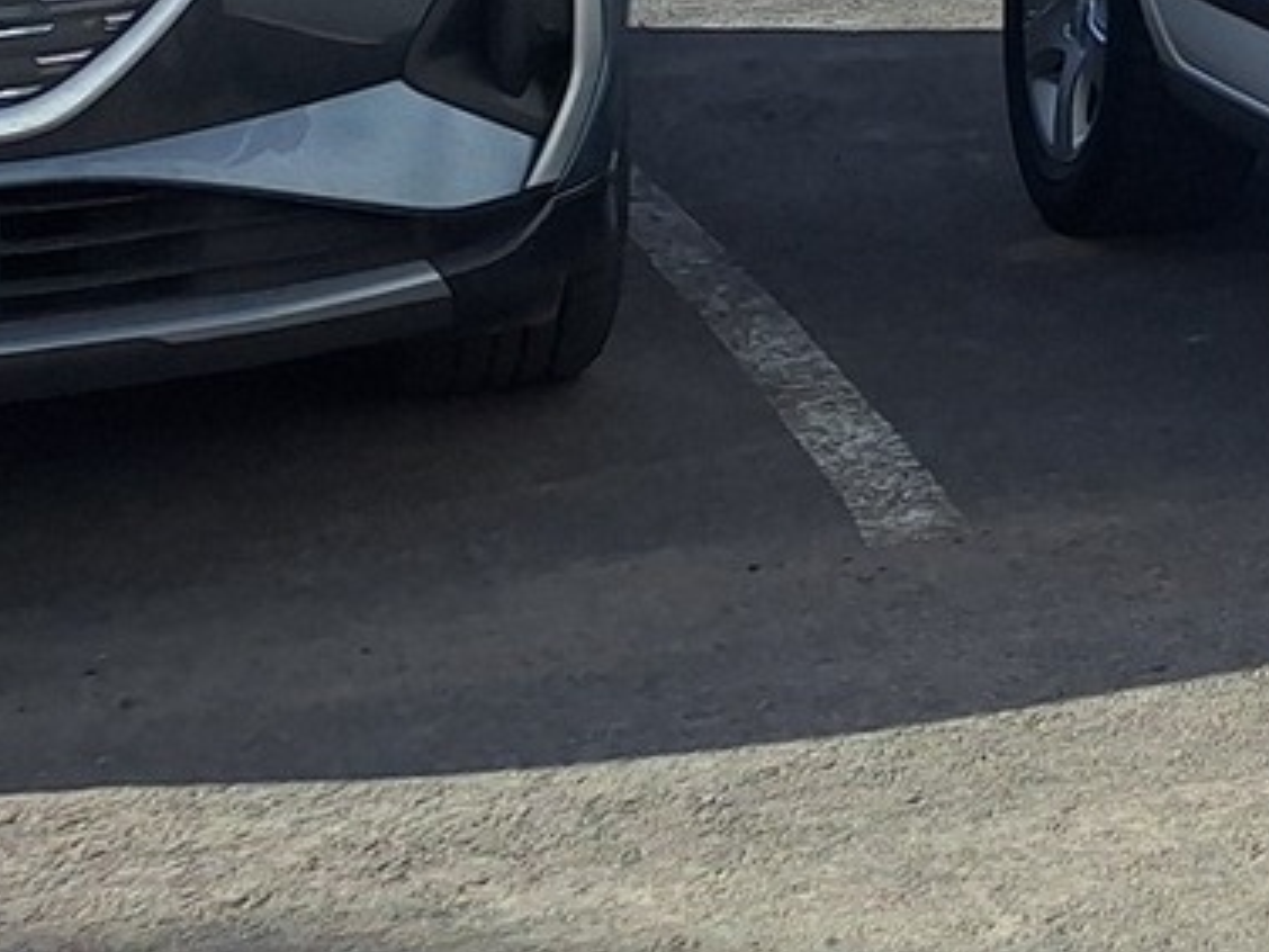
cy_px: -351
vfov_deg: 15.8
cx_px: 2238
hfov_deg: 18.0
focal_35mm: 88
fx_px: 3226
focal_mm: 5.54
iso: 40
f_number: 1.8
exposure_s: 1/5525
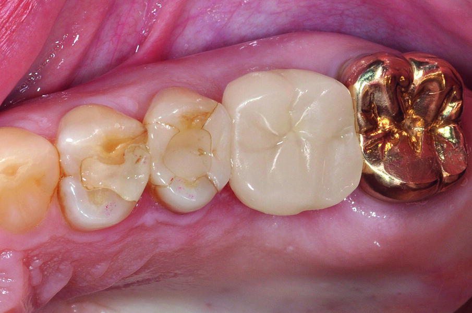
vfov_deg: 15.2
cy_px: 156
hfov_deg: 22.6
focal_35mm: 90
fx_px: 1179
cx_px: 236
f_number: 22
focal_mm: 60
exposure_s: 1/125
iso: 200
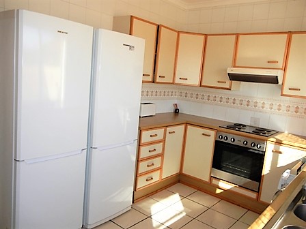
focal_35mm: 30
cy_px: 114
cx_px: 153
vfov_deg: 46.8
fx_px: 265
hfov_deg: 60.0
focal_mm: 5.4
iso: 160
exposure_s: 1/102
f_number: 3.5
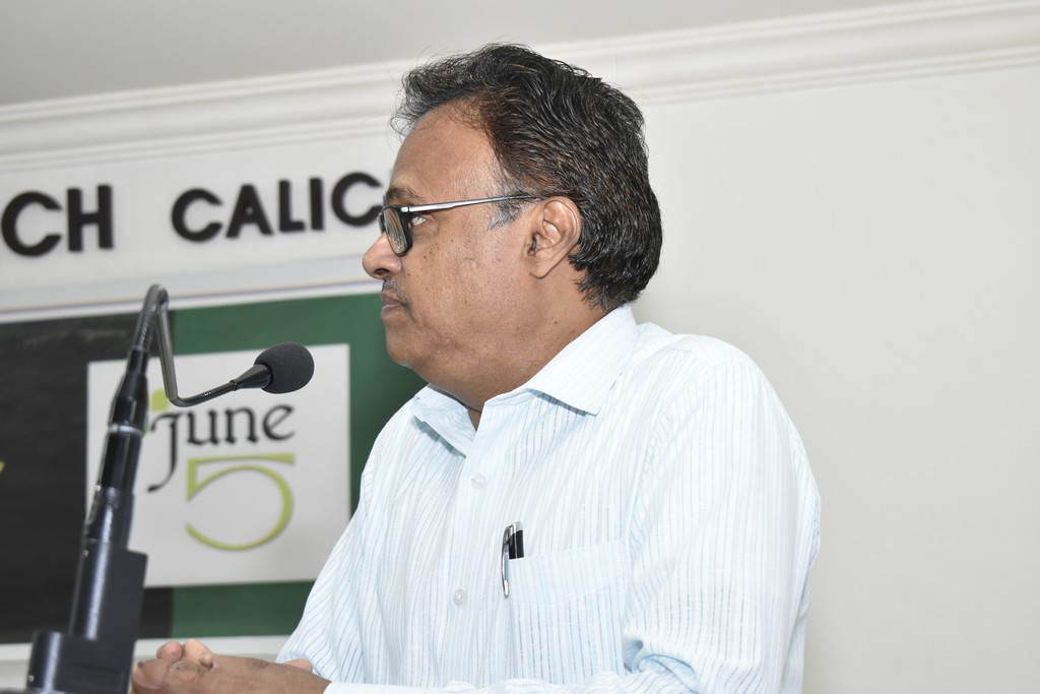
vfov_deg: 18.9
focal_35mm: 72
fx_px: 2080
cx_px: 520
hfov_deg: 28.1
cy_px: 347
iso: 1400
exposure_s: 1/80
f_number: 5.3
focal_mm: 48
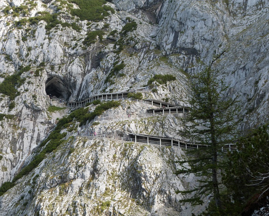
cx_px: 135
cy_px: 109
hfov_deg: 36.0
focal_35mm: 52
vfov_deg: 29.1
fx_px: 414
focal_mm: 8.7
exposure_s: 1/200
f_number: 4
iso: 100
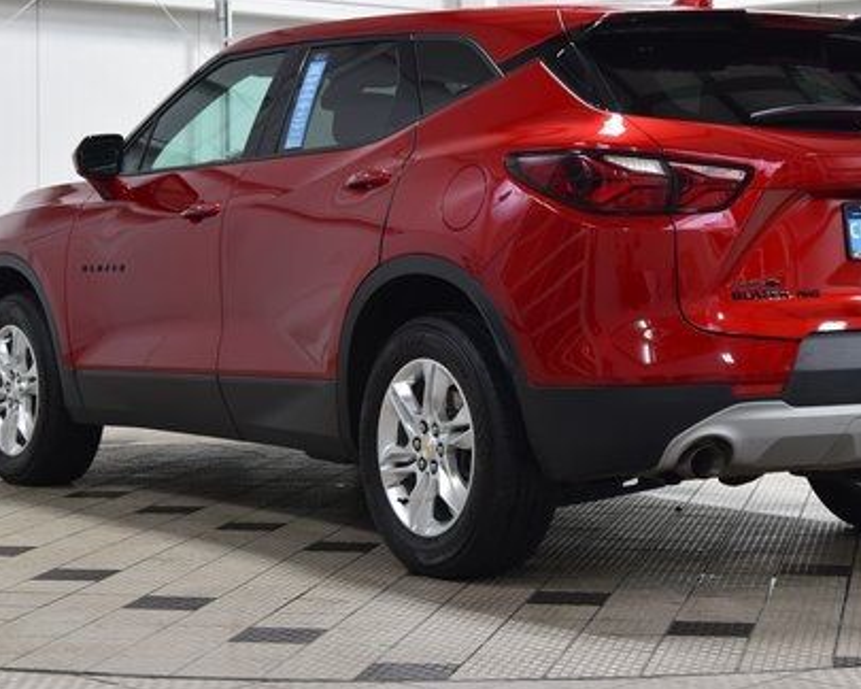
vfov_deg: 17.2
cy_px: 246
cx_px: 527
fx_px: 2268
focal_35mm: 89
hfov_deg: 21.5
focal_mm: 40
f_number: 6.3
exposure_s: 1/15
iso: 560
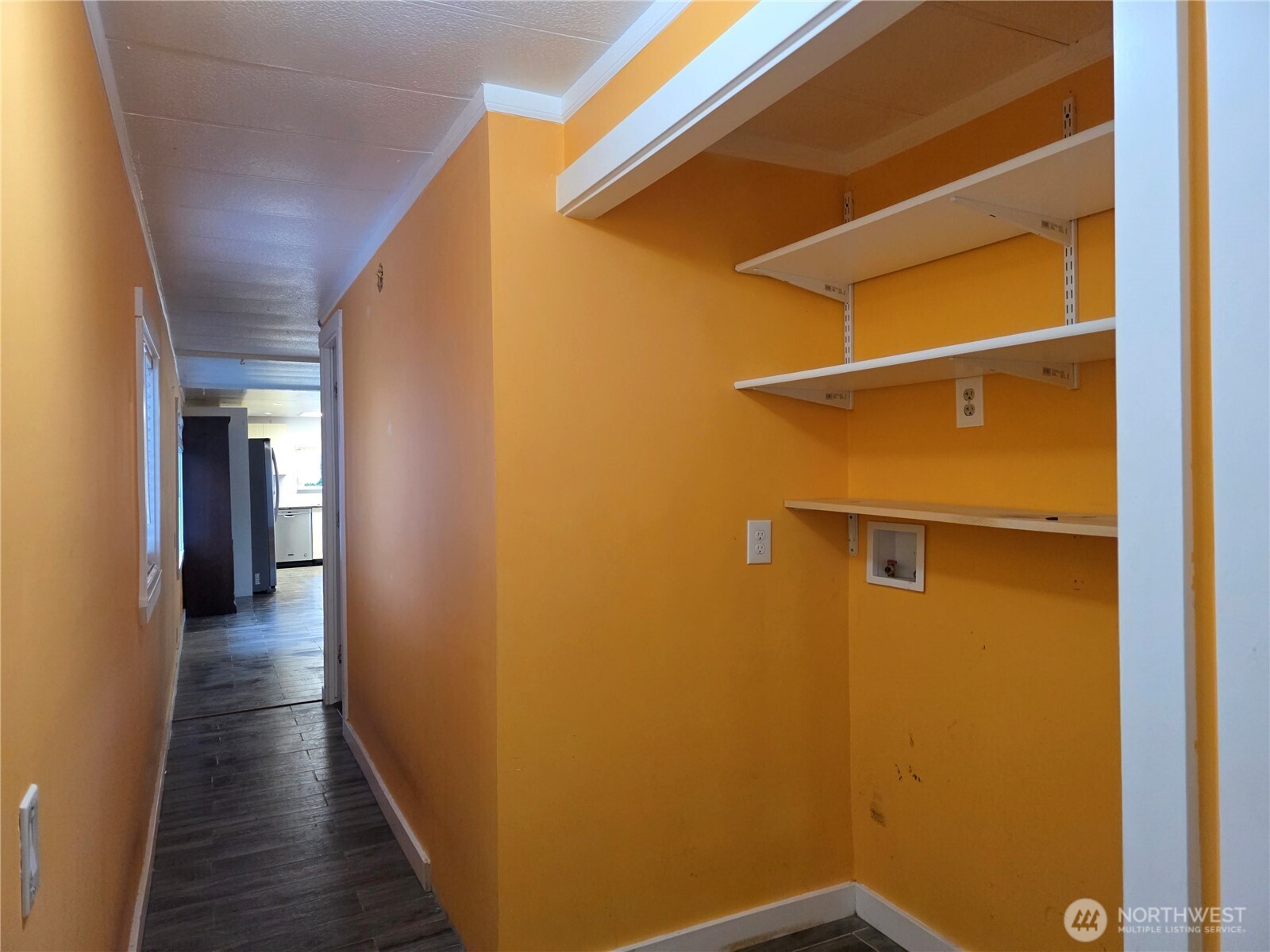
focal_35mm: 23
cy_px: 476
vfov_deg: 58.9
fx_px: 844
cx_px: 635
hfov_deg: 73.9
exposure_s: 1/120
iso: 640
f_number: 1.7
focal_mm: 6.3
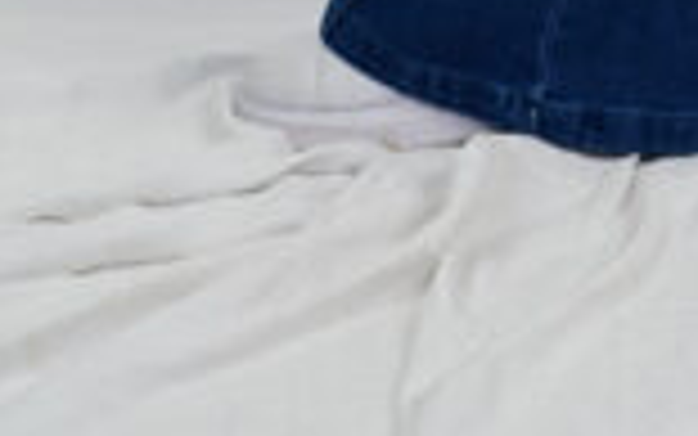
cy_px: -1384
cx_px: 766
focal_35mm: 355
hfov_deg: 5.9
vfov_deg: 3.5
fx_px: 6756
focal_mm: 60
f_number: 5.6
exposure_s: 1/100
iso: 250
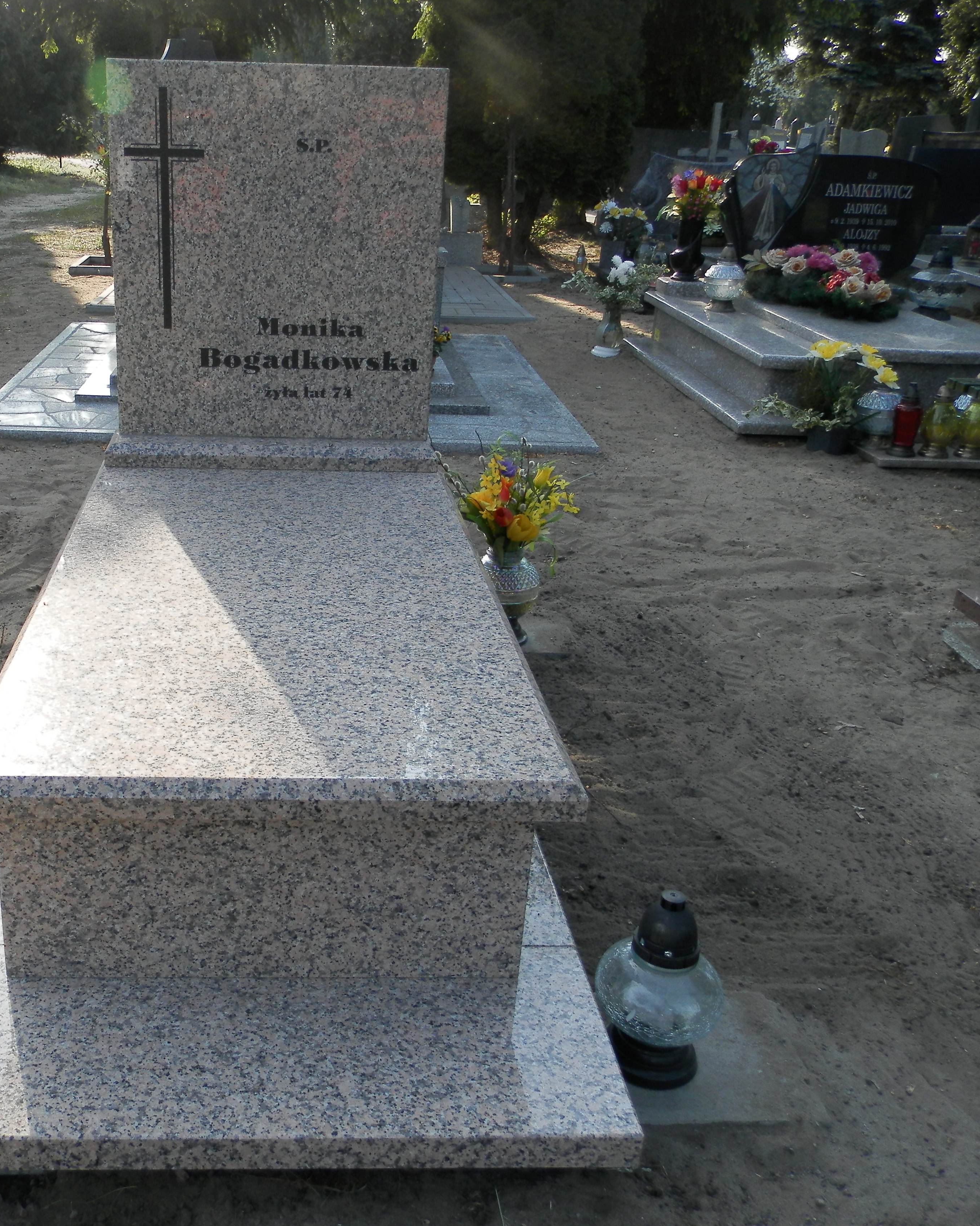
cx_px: 326
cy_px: 608
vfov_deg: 54.2
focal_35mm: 33
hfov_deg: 43.9
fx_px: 1196
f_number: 3.1
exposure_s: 1/320
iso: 80
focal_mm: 4.5
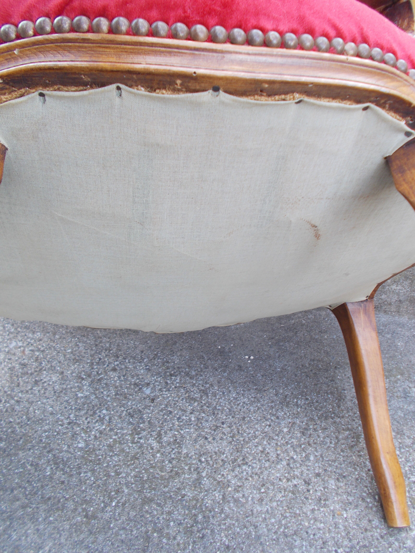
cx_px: 208
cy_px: 276
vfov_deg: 60.0
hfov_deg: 46.8
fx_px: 480
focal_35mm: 30
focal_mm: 5.3
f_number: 3.4
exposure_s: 1/30
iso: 80
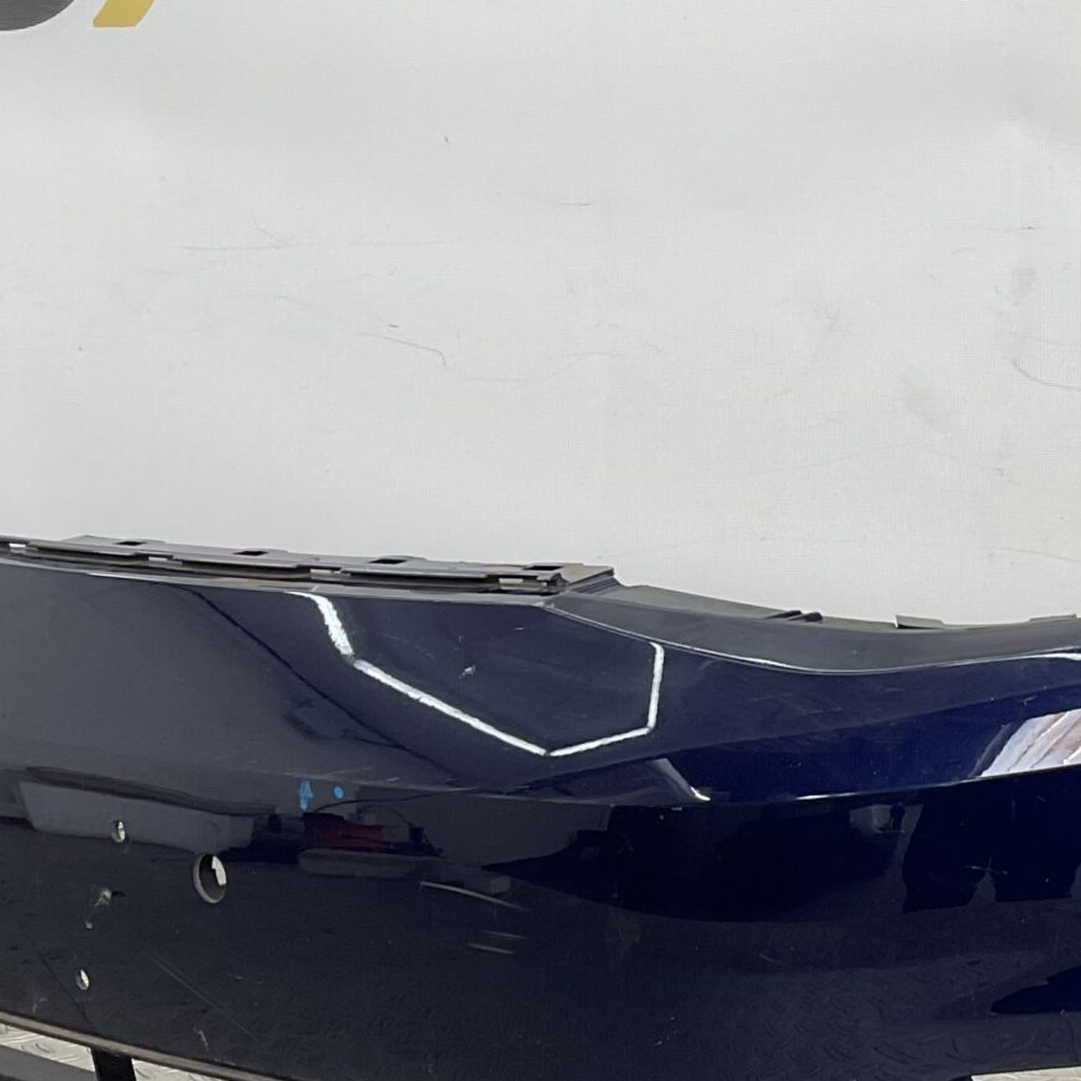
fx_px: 2650
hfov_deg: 22.6
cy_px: 588
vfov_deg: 23.1
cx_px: 920
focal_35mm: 75
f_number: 1.8
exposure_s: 1/142
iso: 16
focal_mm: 3
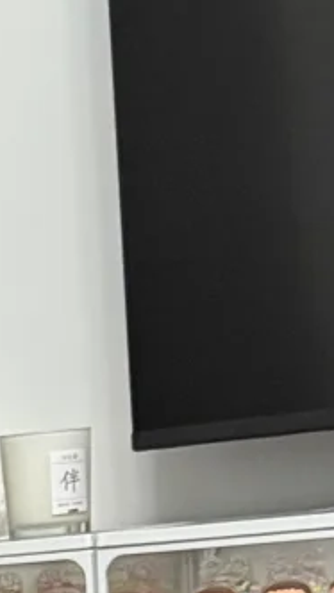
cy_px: 1143
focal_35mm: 227
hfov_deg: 5.2
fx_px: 3570
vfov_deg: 9.0
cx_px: -505
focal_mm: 6.76
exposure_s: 1/33
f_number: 1.78
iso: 500
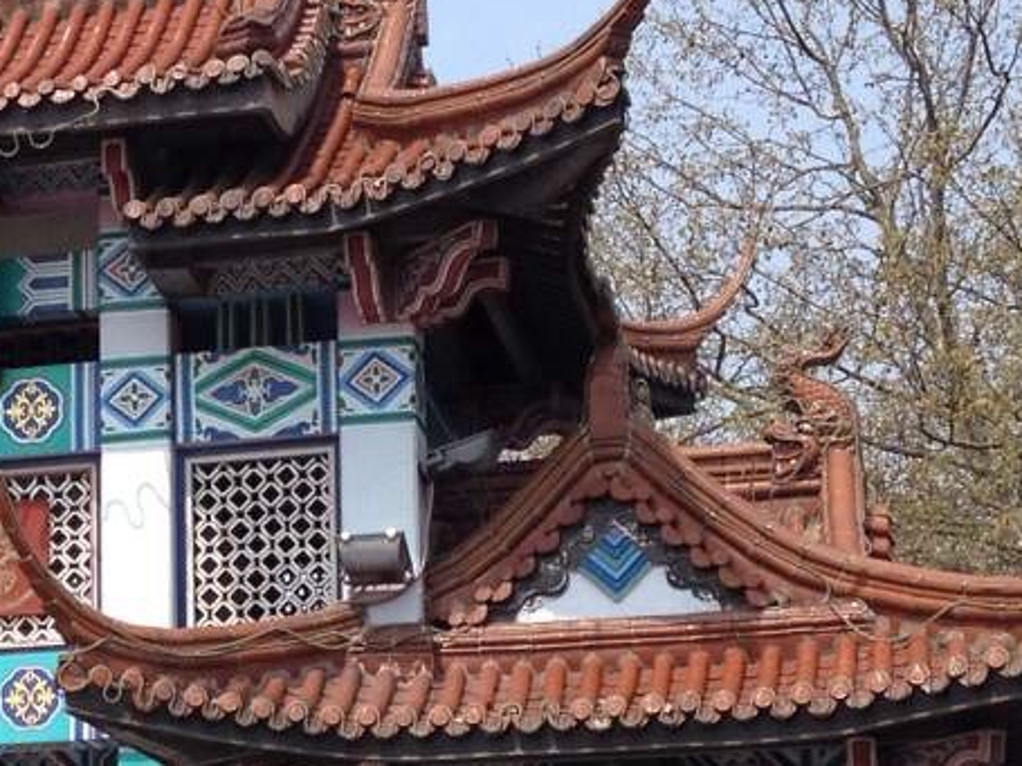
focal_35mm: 123
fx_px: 3630
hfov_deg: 15.7
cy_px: 723
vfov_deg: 11.9
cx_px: -34
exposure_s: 1/1082
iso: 50
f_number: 2.4
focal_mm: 4.28
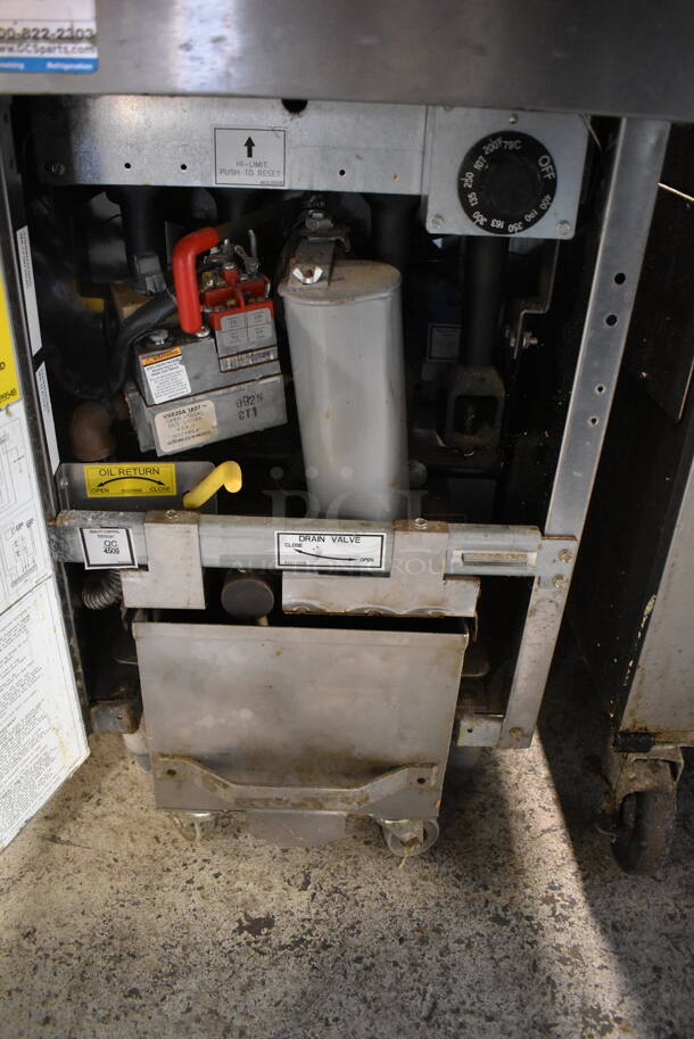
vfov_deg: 67.3
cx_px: 347
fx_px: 780
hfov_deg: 48.0
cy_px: 520
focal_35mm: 27
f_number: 3.5
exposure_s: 1/125
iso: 4500
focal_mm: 18
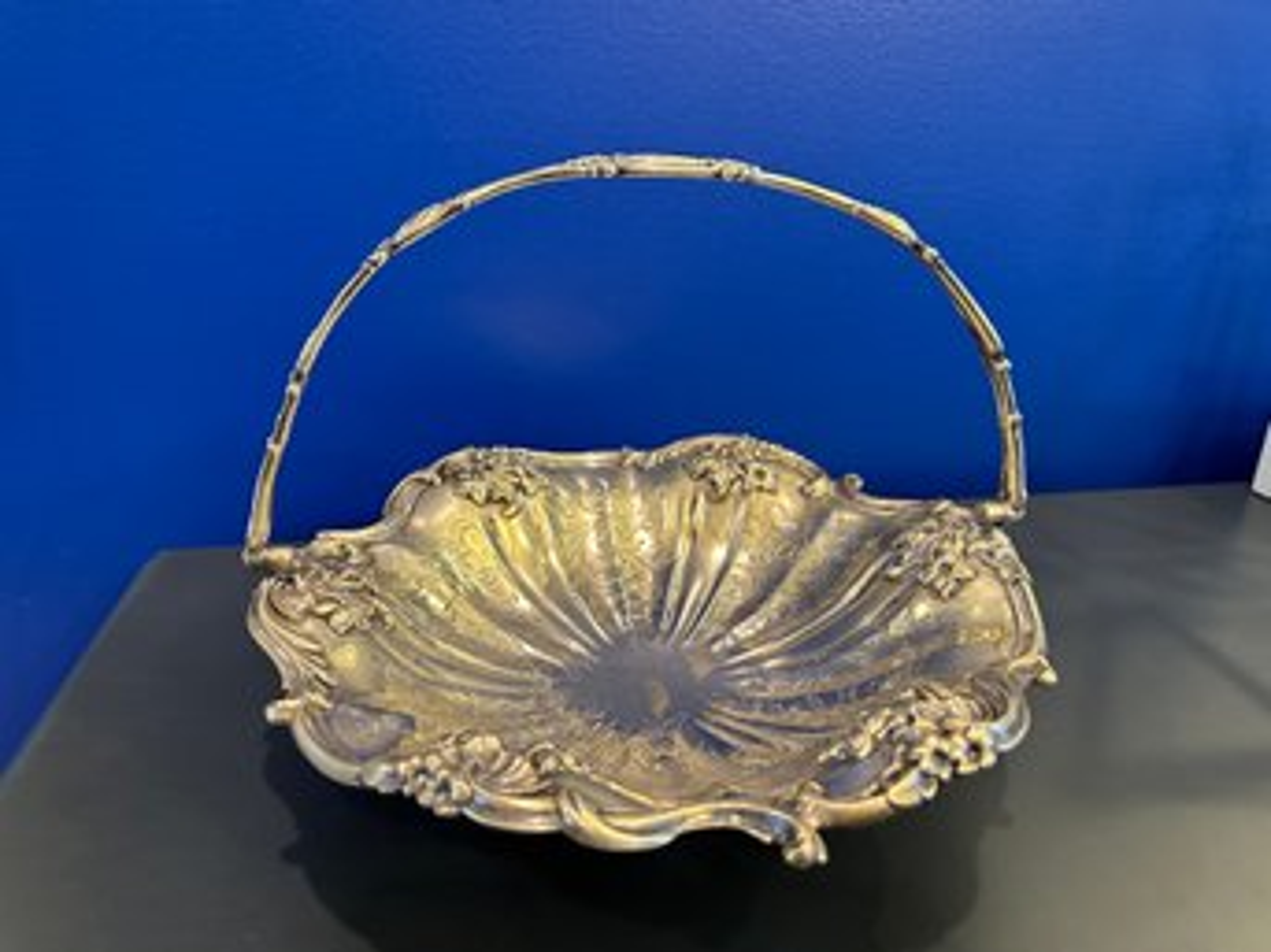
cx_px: 636
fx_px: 881
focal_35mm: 24
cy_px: 476
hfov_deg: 71.6
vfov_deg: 56.8
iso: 500
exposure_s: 1/60
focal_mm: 6.86
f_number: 1.78
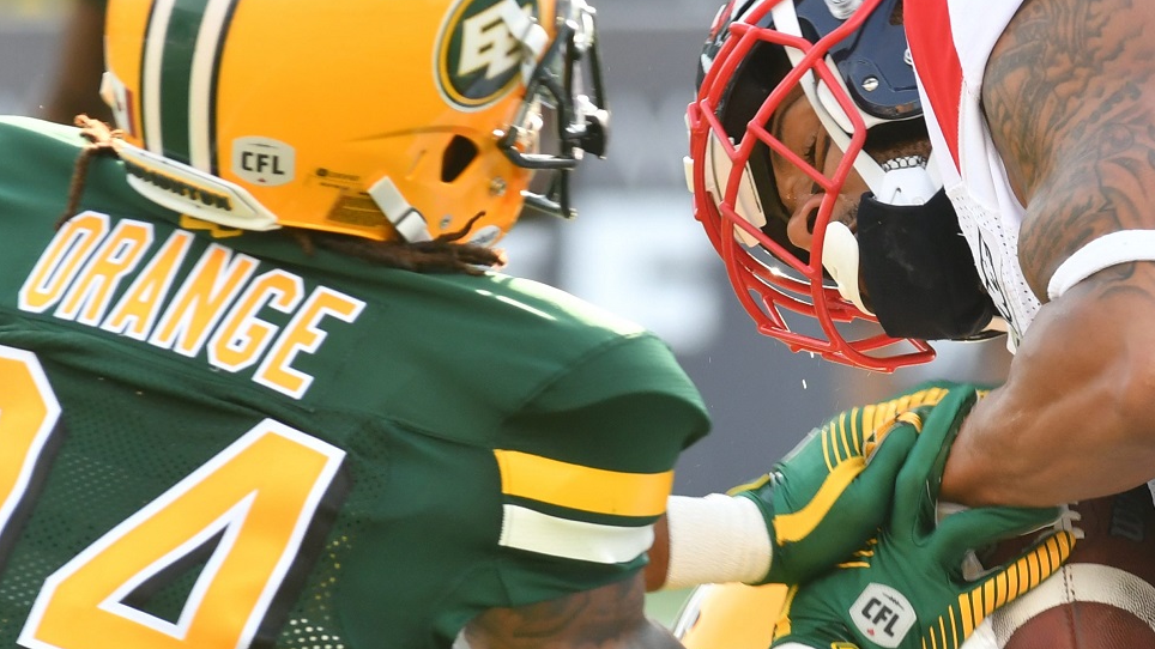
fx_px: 33685
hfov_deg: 2.0
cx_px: 845
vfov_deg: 1.1
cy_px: 425
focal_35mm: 1100
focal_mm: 300
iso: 500
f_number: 6.3
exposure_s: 1/500
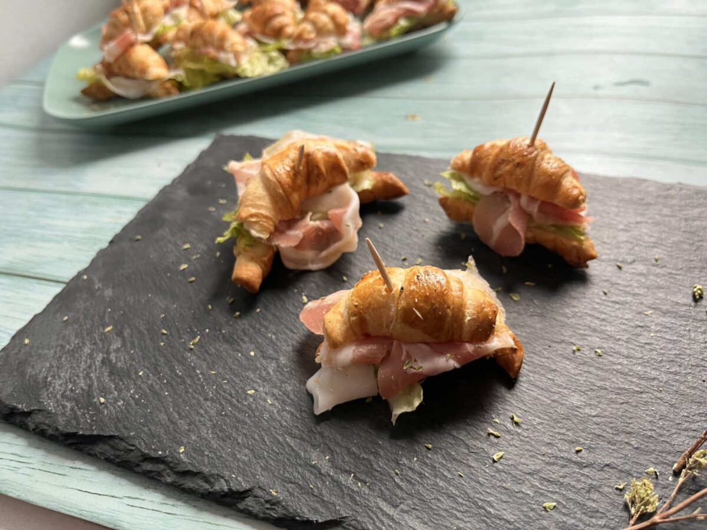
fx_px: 531
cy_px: 265
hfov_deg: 67.3
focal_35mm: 26
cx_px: 354
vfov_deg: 53.1
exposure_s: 1/60
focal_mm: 5.1
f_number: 1.6
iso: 200
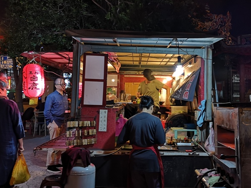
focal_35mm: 37
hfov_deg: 49.9
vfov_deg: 38.6
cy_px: 83
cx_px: 147
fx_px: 268
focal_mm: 3.95
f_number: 1.8
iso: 250
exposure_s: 1/30
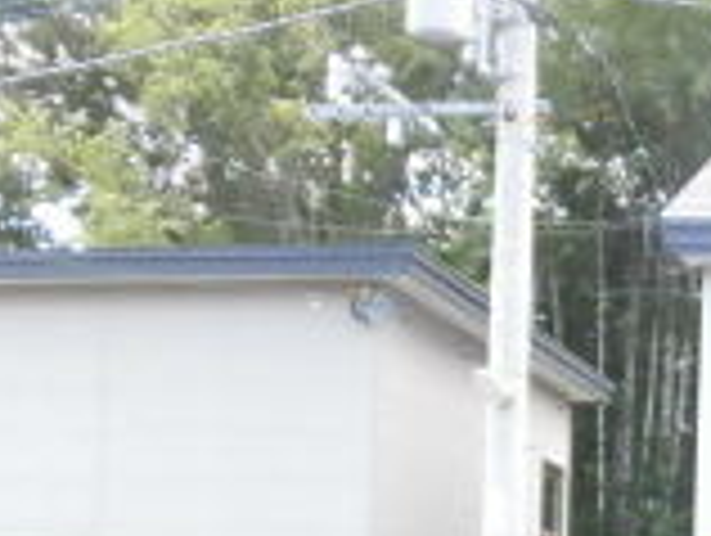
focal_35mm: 97
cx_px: 990
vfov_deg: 14.5
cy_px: 734
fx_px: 1995
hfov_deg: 18.4
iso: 100
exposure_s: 1/100
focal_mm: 4.3
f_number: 3.1
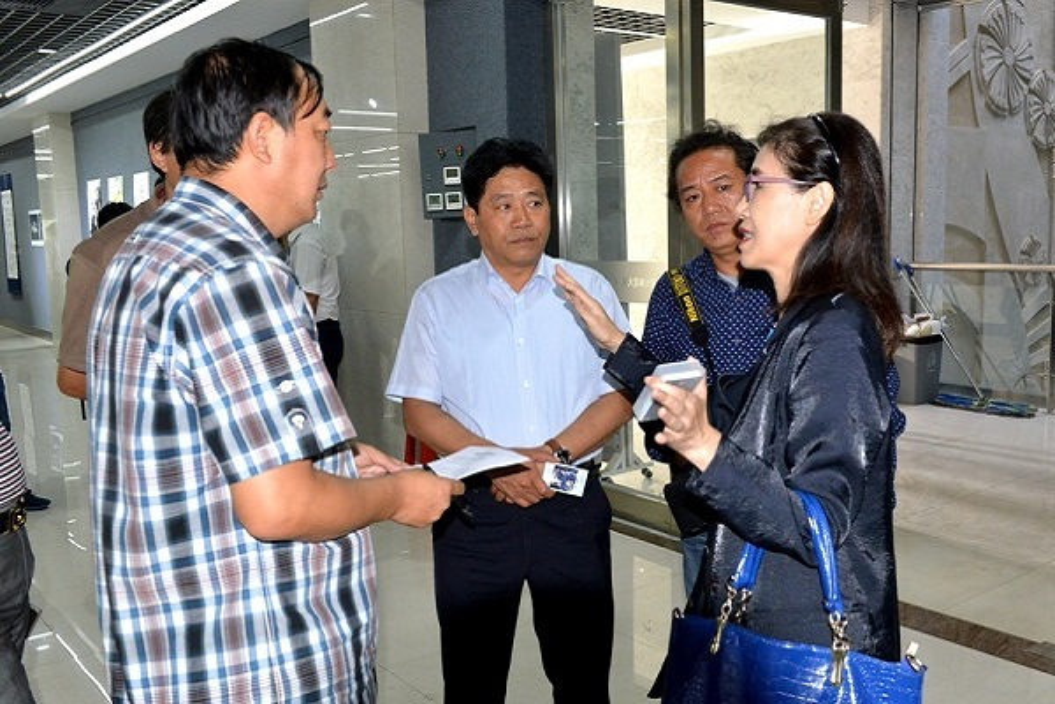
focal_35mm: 34
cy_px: 352
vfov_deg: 38.9
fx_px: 996
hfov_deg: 55.8
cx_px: 528
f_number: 7.1
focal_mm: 34
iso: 4000
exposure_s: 1/100
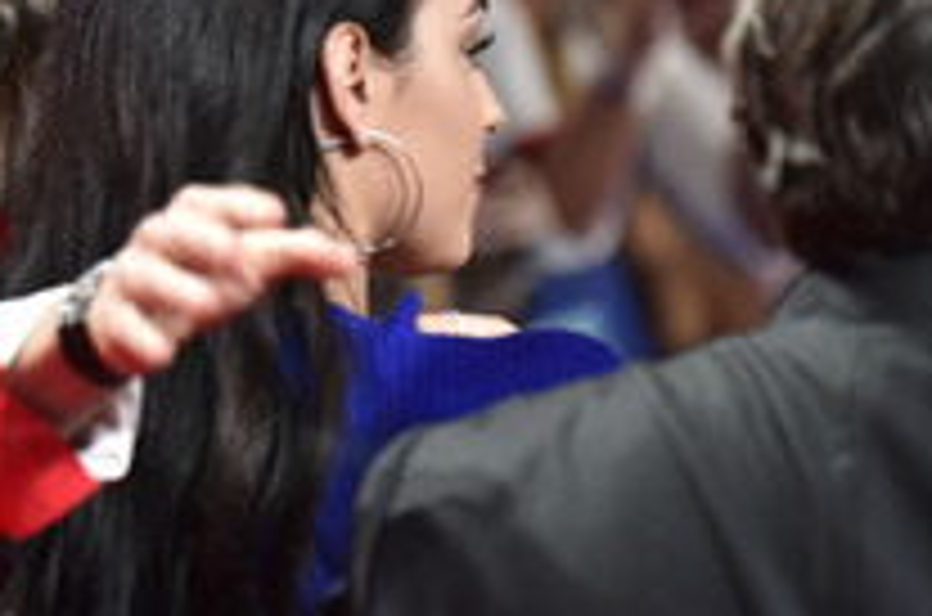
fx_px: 9867
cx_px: -38
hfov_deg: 5.4
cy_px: 76
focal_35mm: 382
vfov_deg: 3.6
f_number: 3.5
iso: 2500
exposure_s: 1/320
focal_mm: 175
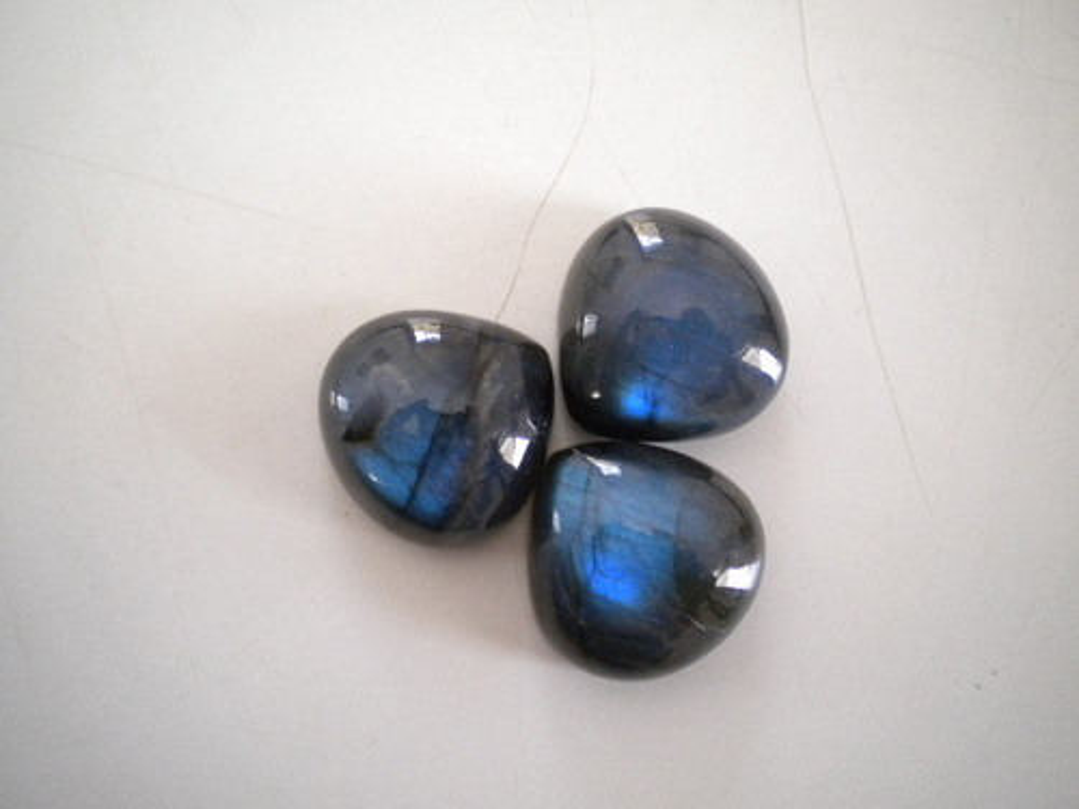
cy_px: 404
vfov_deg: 40.7
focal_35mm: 35
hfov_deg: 52.6
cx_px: 540
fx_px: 1091
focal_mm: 6.3
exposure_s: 1/60.8
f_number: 3.1
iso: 400
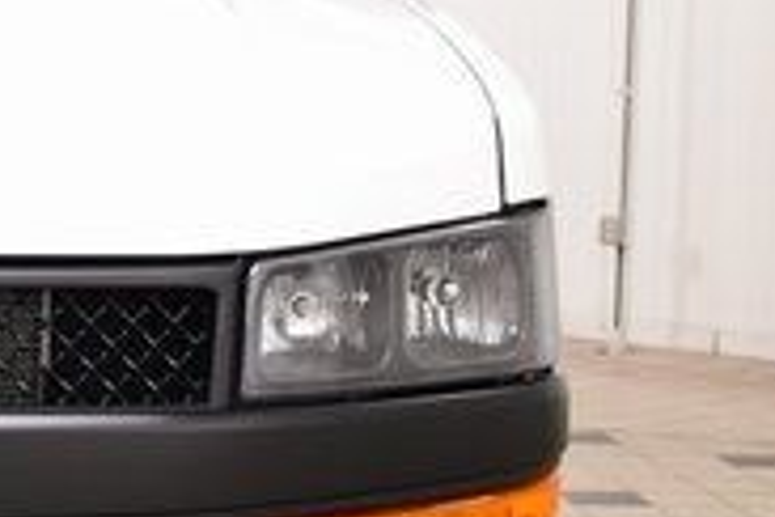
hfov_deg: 15.1
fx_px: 2712
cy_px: 345
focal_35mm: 126
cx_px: -377
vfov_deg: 10.9
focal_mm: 24
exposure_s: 1/60
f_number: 8
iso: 1400
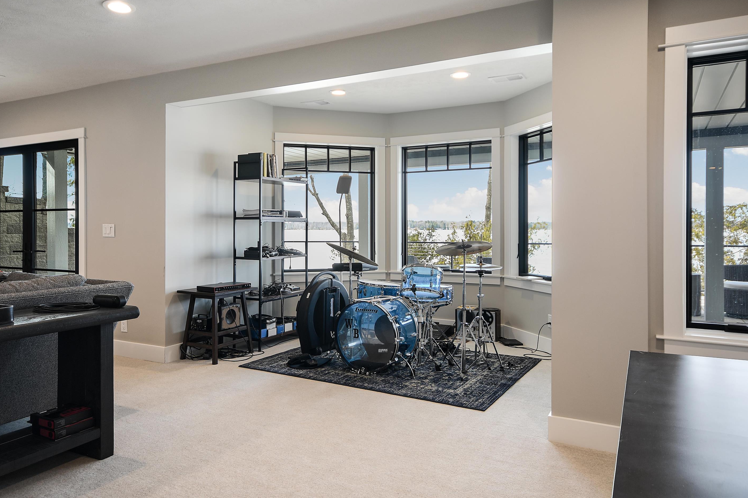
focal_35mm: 25
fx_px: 510
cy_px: 269
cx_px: 373
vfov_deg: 52.1
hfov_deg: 72.5
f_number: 5
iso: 100
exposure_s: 1/10
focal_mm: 15
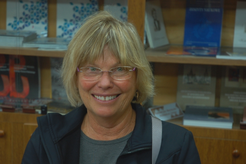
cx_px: 123
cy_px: 82
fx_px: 635
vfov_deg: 14.7
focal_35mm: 93
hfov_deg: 21.9
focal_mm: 62
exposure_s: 1/15
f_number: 4.5
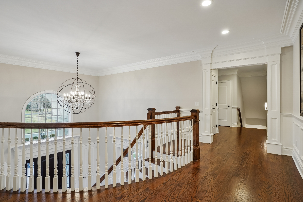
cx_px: 152
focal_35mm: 17
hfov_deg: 93.3
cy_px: 101
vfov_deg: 70.4
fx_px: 143
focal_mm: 17
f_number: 8
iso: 400
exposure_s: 1/15
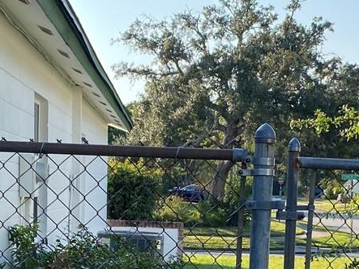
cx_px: 212
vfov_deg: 15.4
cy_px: 286
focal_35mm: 94
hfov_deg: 20.8
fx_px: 975
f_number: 1.8
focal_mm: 4.25
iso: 32
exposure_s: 1/1377
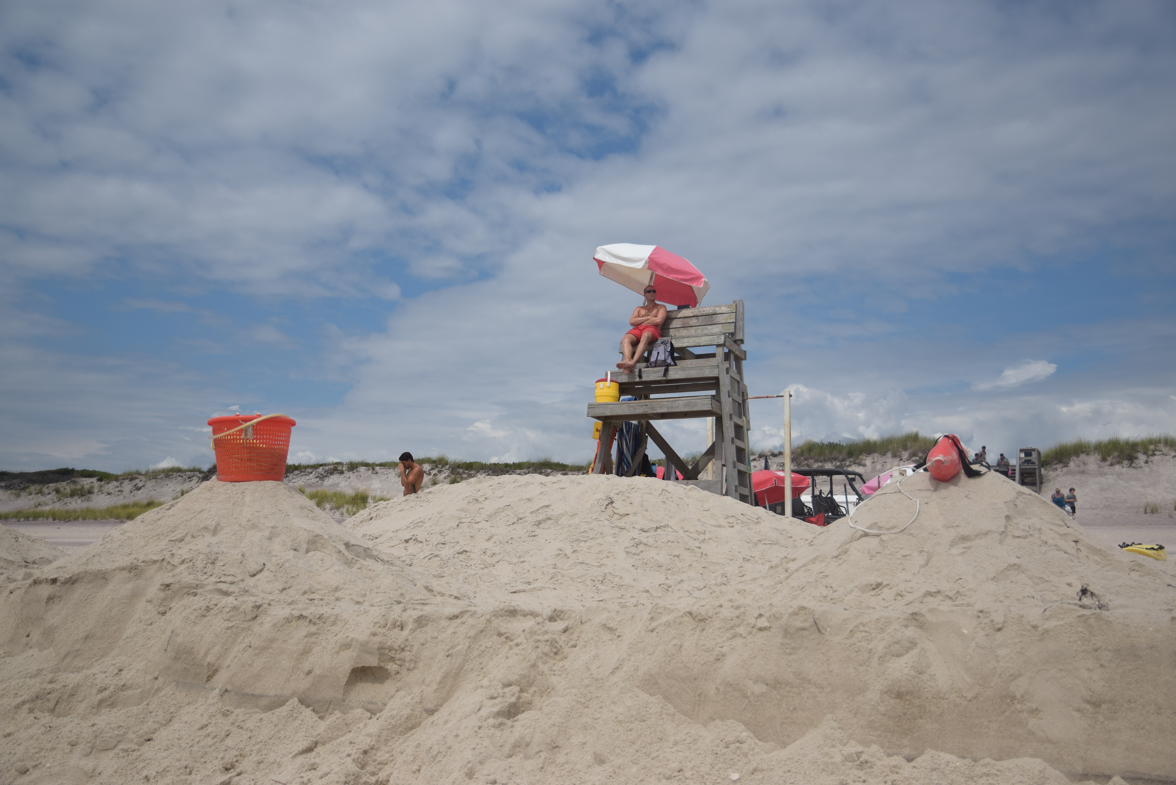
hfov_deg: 61.9
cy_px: 392
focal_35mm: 30
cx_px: 588
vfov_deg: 43.6
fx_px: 980
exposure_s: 1/4000
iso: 160
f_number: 3.8
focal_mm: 20
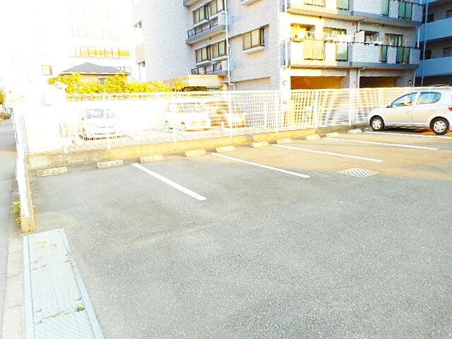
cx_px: 226
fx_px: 326
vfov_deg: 54.9
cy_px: 170
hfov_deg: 69.4
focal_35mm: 25
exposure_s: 1/50
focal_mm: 4.5
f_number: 3.7
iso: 80
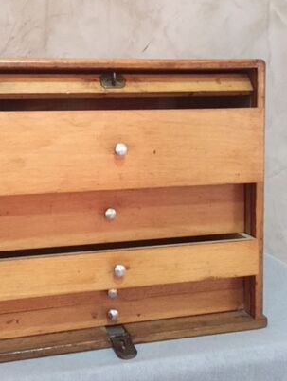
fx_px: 508
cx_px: 121
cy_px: 155
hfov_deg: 31.5
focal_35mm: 46
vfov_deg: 41.0
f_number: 2.2
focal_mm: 4.15
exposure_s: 1/17
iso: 250
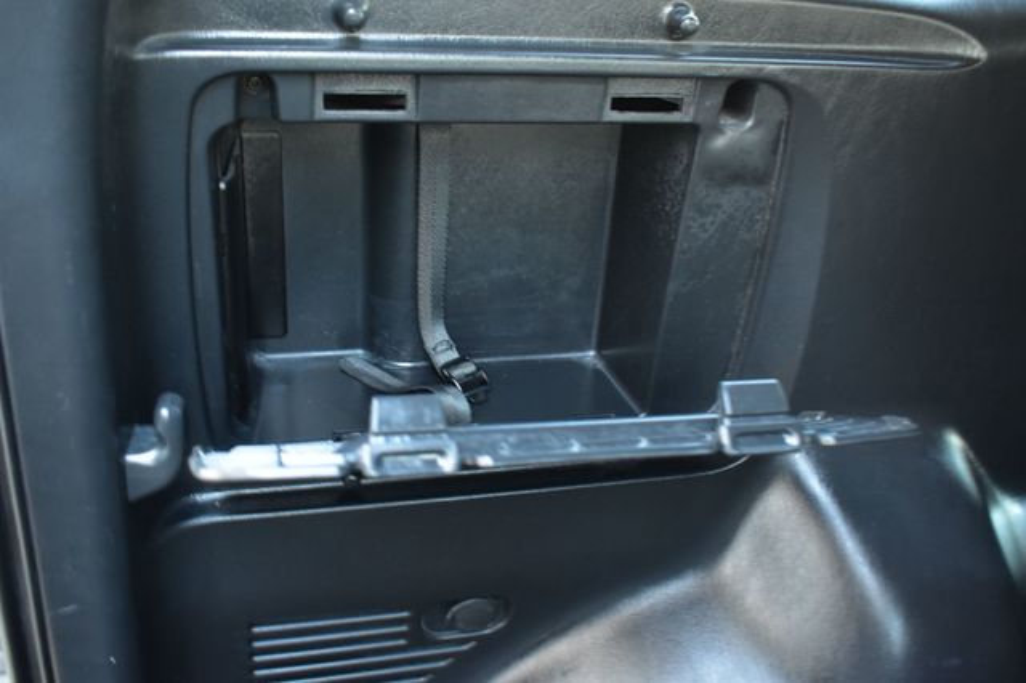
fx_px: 983
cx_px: 513
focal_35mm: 34
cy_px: 342
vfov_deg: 38.3
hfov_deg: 55.1
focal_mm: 23
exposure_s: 1/15
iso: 1600
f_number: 5
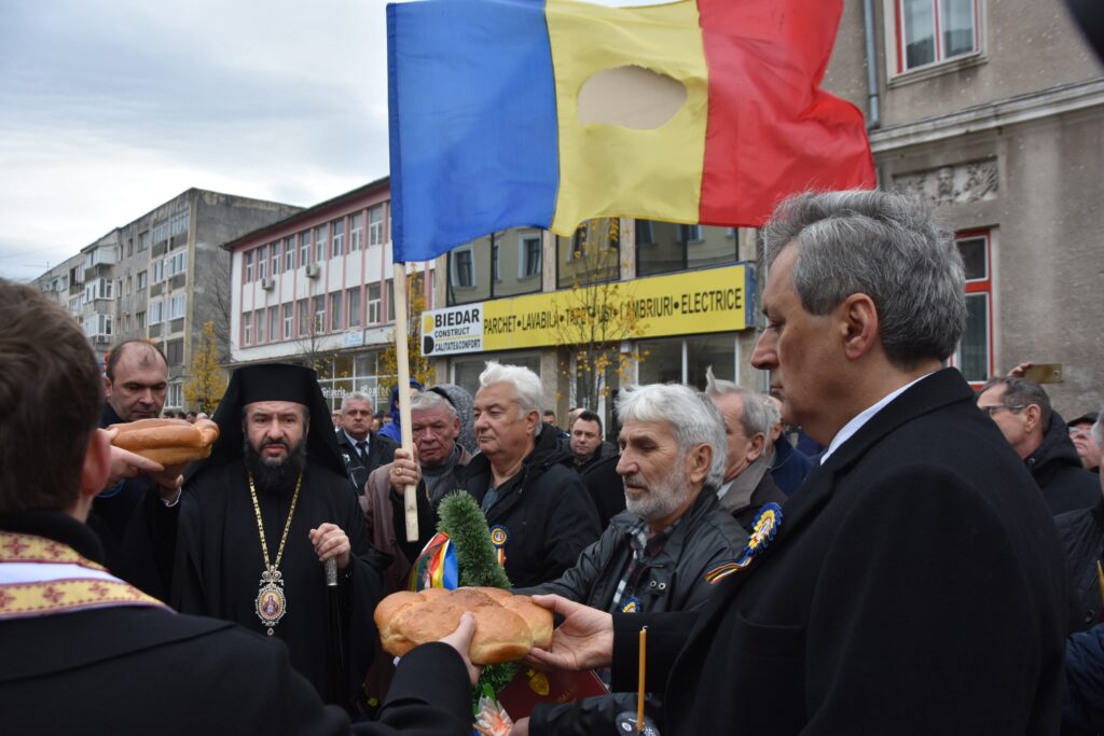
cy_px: 368
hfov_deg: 33.4
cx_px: 552
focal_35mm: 60
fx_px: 1840
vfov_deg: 22.6
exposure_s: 1/500
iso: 500
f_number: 8
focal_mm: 40
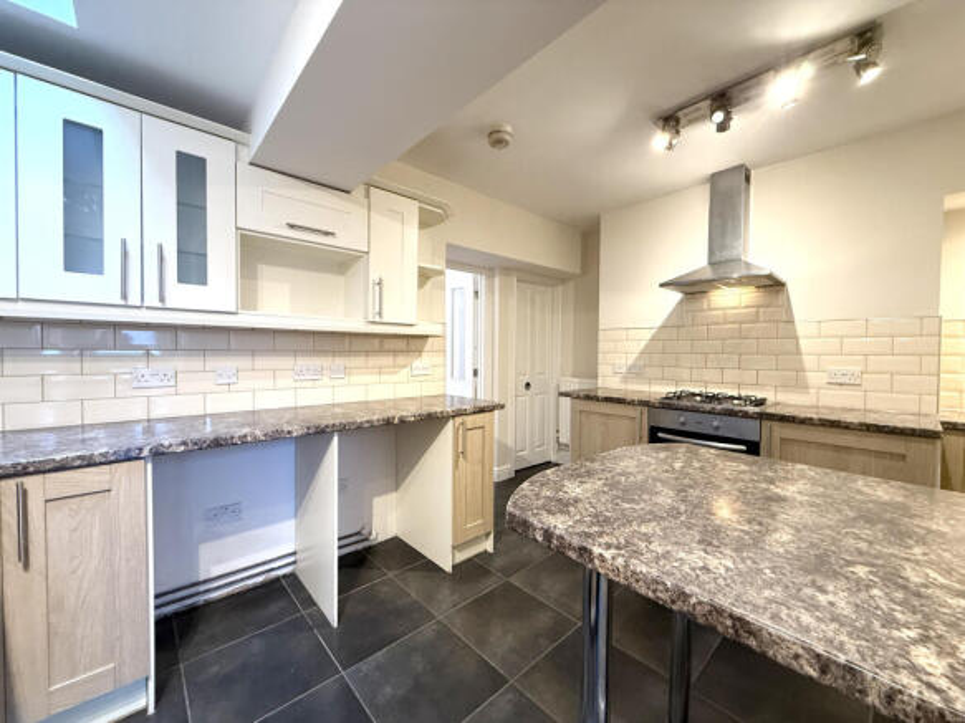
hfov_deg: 102.1
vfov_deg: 85.7
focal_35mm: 14
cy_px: 362
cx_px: 482
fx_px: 390
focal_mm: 2.22
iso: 250
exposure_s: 1/50
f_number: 2.2
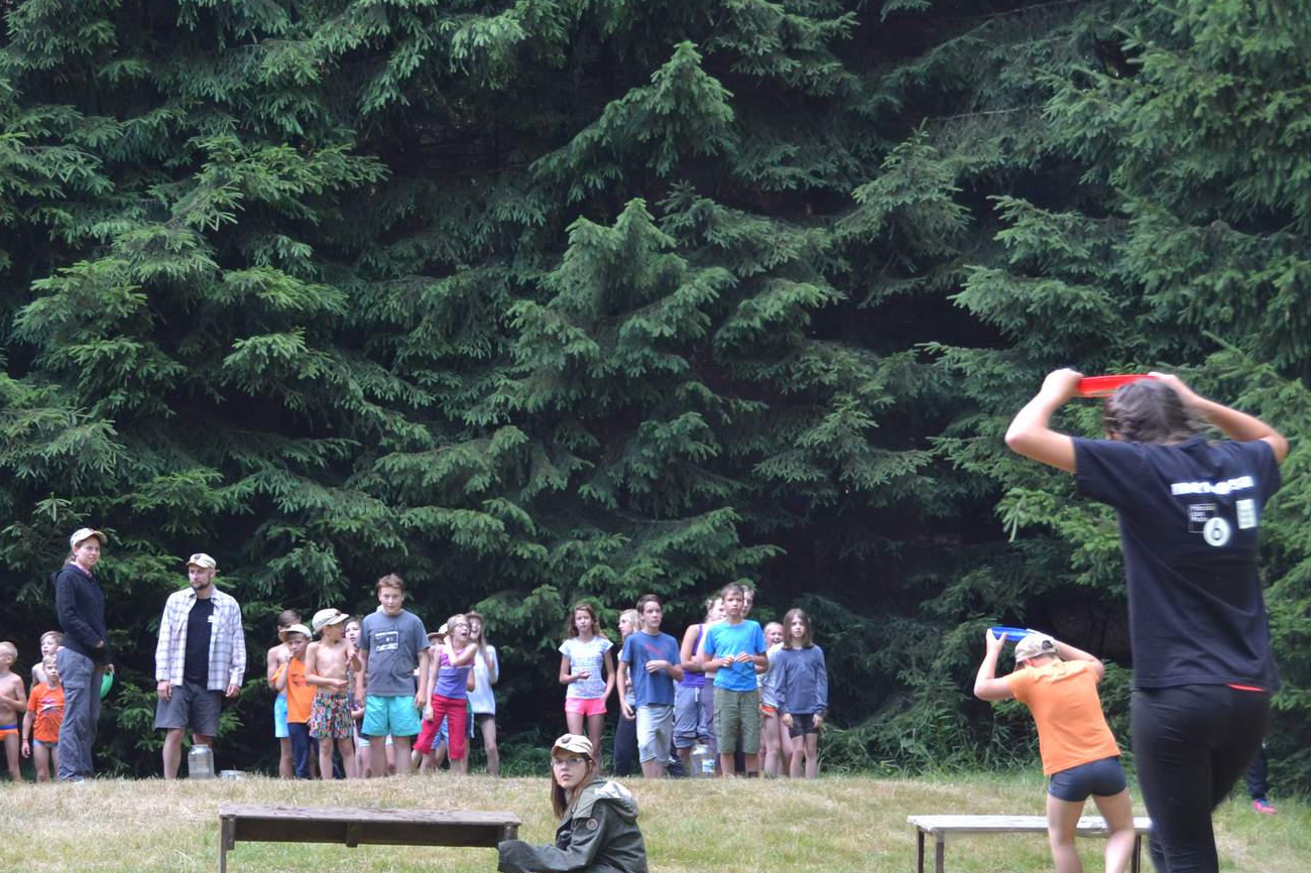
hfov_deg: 25.0
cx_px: 414
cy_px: 599
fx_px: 2940
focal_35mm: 81
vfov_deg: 16.8
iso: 400
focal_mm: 35
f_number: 4.5
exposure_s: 1/80
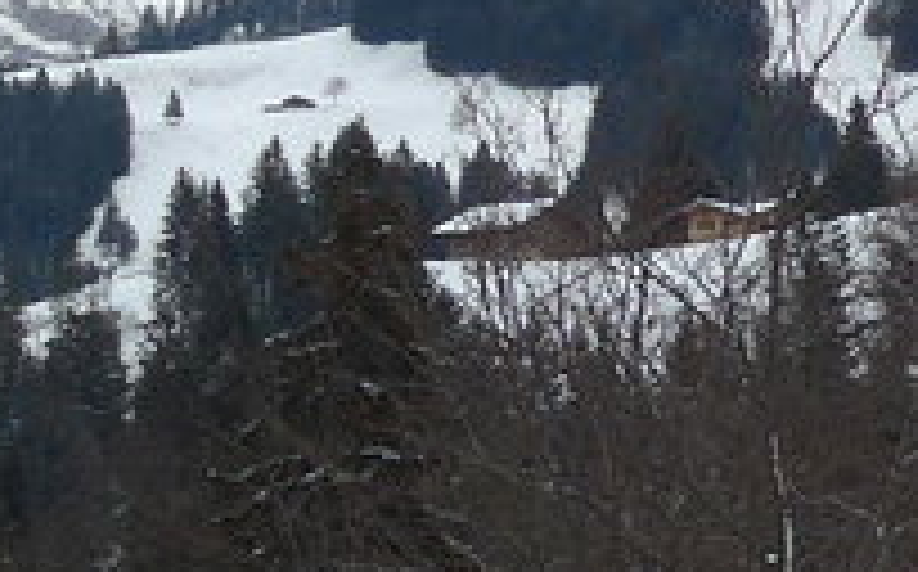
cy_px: 788
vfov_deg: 7.1
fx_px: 4523
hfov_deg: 9.9
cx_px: -1390
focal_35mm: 181
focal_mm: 6
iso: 80
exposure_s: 1/500
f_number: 2.8
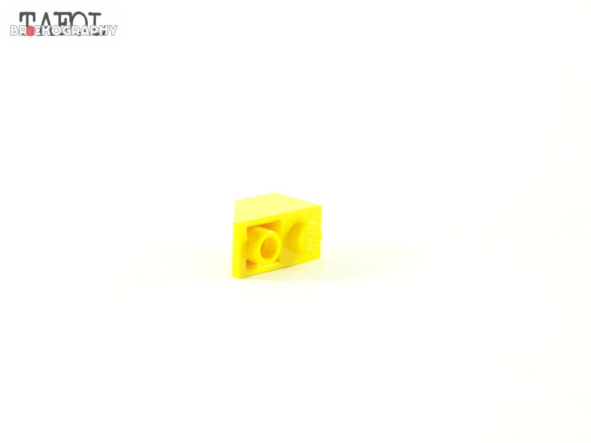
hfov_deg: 18.7
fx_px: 1793
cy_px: 222
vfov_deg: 14.1
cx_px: 296
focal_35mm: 105
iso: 400
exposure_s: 1/60
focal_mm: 17.5
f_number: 3.2
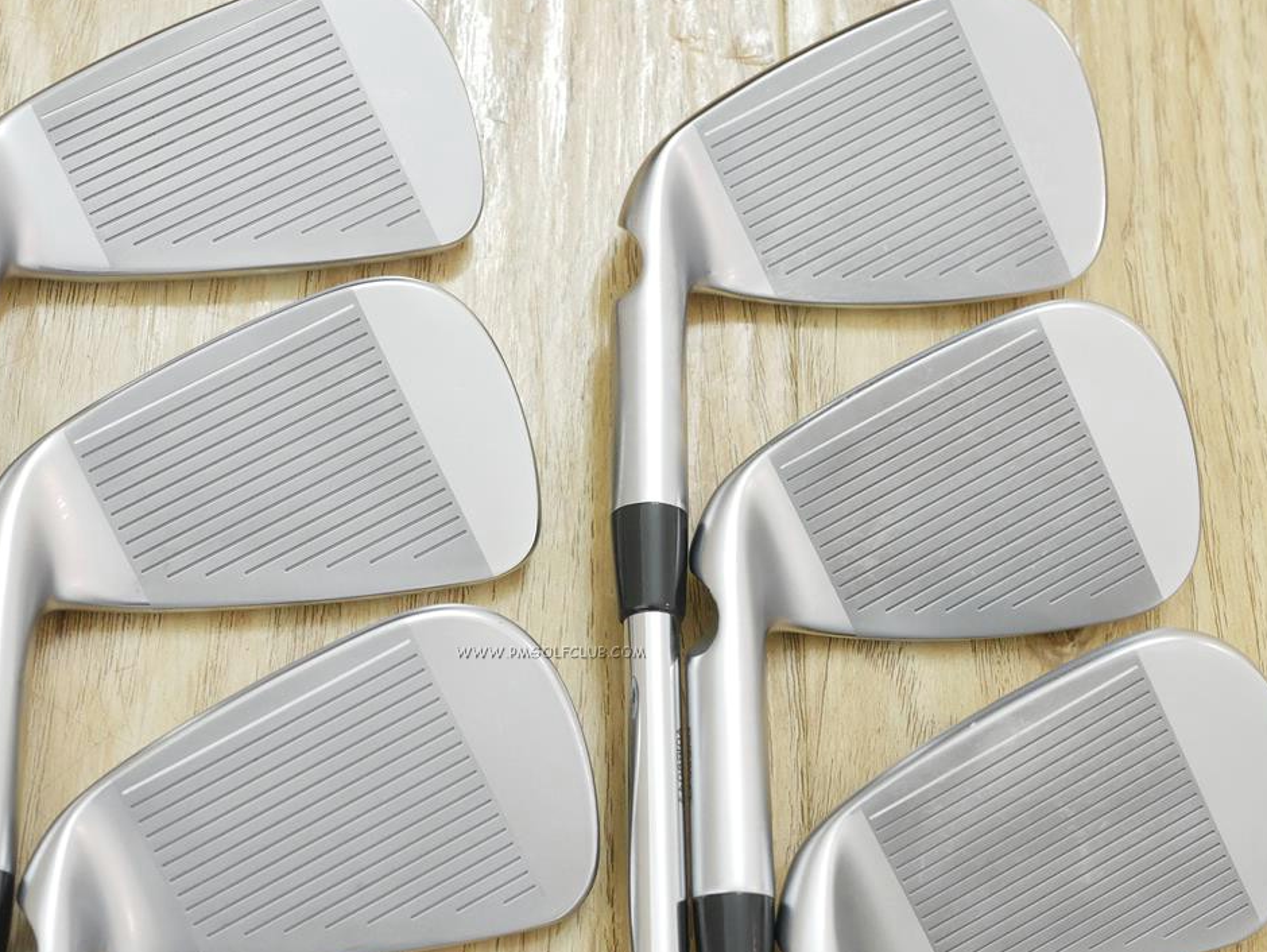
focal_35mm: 68
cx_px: 551
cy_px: 530
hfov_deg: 28.5
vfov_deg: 21.6
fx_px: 2490
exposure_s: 1/50
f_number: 4.5
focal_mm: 25
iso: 1600
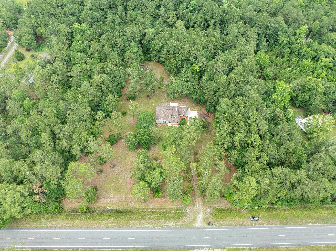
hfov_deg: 71.6
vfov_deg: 56.8
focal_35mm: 24
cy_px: 126
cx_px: 168
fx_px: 233
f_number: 2.8
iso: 100
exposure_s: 1/200
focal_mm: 12.29
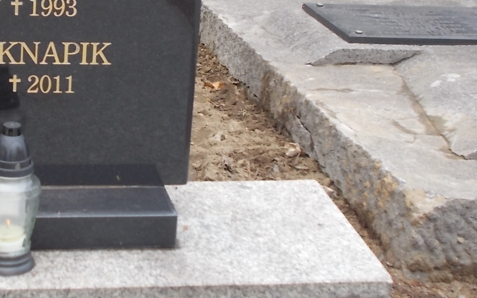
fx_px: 1157
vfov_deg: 14.6
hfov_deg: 22.9
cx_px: 79
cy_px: 36
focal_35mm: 89
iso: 80
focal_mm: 9
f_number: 4.5
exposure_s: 1/160
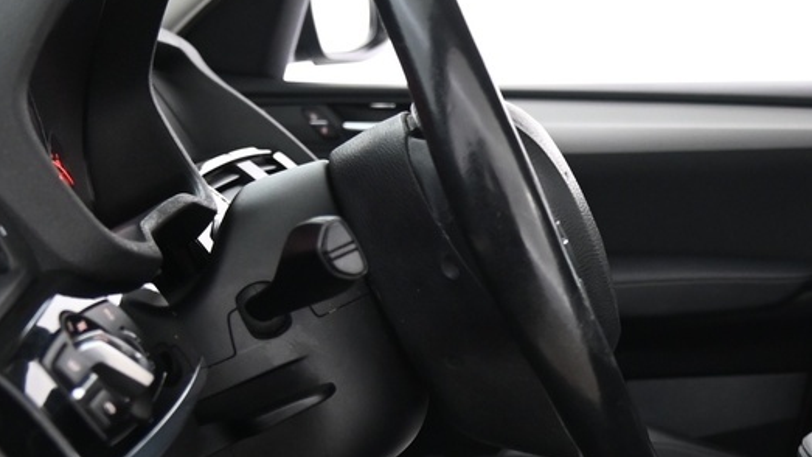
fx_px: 1679
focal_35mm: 78
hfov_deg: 25.6
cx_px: 849
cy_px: 569
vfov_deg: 14.9
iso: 2000
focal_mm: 24
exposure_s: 1/15
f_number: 4
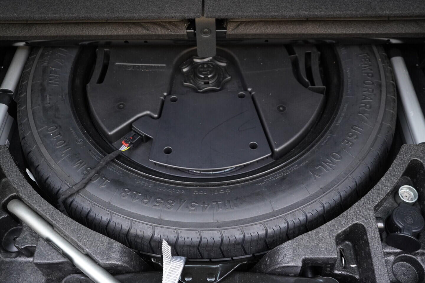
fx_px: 425
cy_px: 142
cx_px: 212
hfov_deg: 53.1
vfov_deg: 36.9
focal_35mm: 36
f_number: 2.8
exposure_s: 1/40
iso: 800
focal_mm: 24
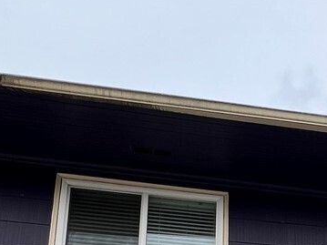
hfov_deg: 30.3
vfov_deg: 18.8
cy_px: 453
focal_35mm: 58
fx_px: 548
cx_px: 346
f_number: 1.8
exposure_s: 1/99
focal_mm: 1.57
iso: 32
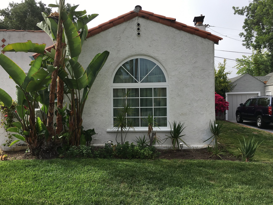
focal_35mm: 29
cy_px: 102
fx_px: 229
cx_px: 136
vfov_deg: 48.2
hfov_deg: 61.6
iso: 25
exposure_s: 1/810
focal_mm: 4.15
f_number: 2.2
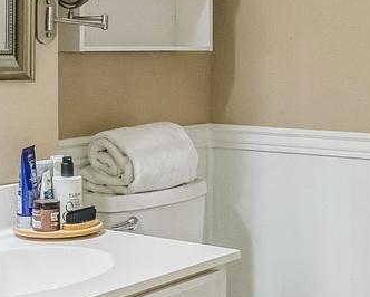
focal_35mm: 81
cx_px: 224
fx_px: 888
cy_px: 53
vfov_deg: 18.8
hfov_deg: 23.5
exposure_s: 1/40
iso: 800
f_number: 5.6
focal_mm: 14
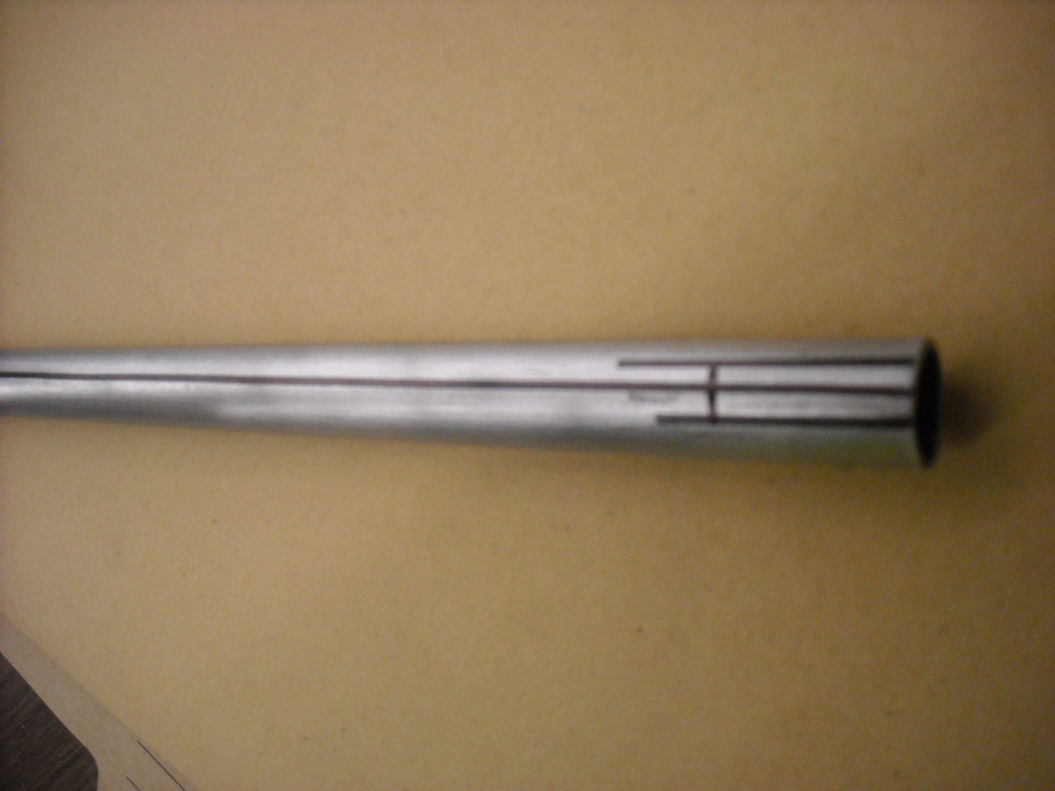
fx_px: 1067
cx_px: 528
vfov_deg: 40.7
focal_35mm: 35
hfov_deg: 52.6
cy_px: 396
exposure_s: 1/60
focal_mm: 5.7
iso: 383
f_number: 2.8
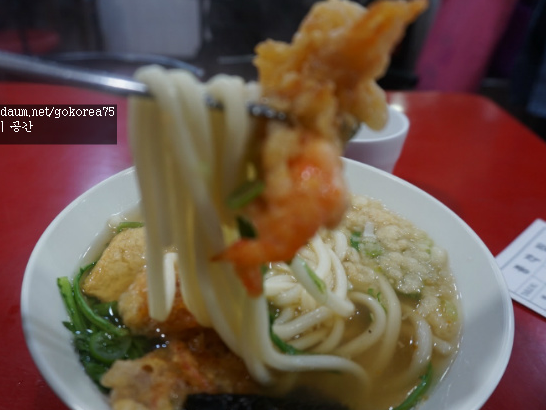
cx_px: 234
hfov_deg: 65.0
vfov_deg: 51.4
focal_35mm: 27
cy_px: 200
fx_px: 426
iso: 400
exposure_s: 1/60
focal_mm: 16
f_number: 3.5
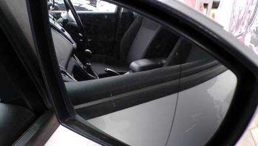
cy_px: 103
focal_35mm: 32
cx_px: 126
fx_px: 219
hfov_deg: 61.0
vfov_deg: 36.2
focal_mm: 4.3
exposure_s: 1/50
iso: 100
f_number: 3
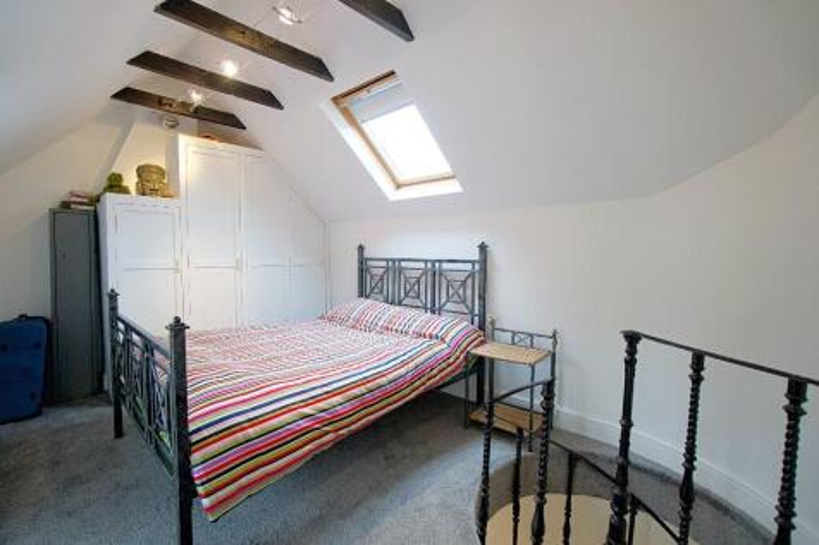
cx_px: 410
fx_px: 341
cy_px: 272
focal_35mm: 15
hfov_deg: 100.4
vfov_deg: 77.3
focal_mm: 10
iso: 1600
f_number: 4
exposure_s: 1/160
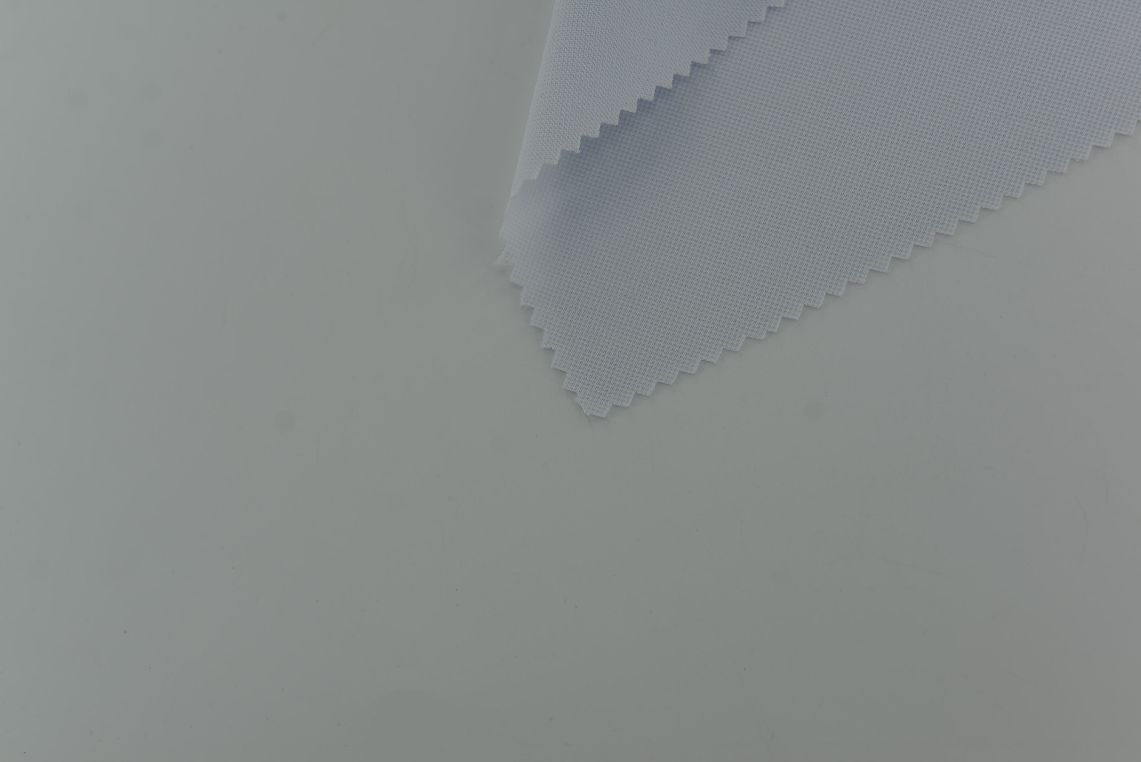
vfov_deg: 27.0
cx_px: 570
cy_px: 381
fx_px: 1585
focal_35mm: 50
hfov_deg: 39.6
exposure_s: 1/400
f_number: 3.5
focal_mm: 50
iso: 100
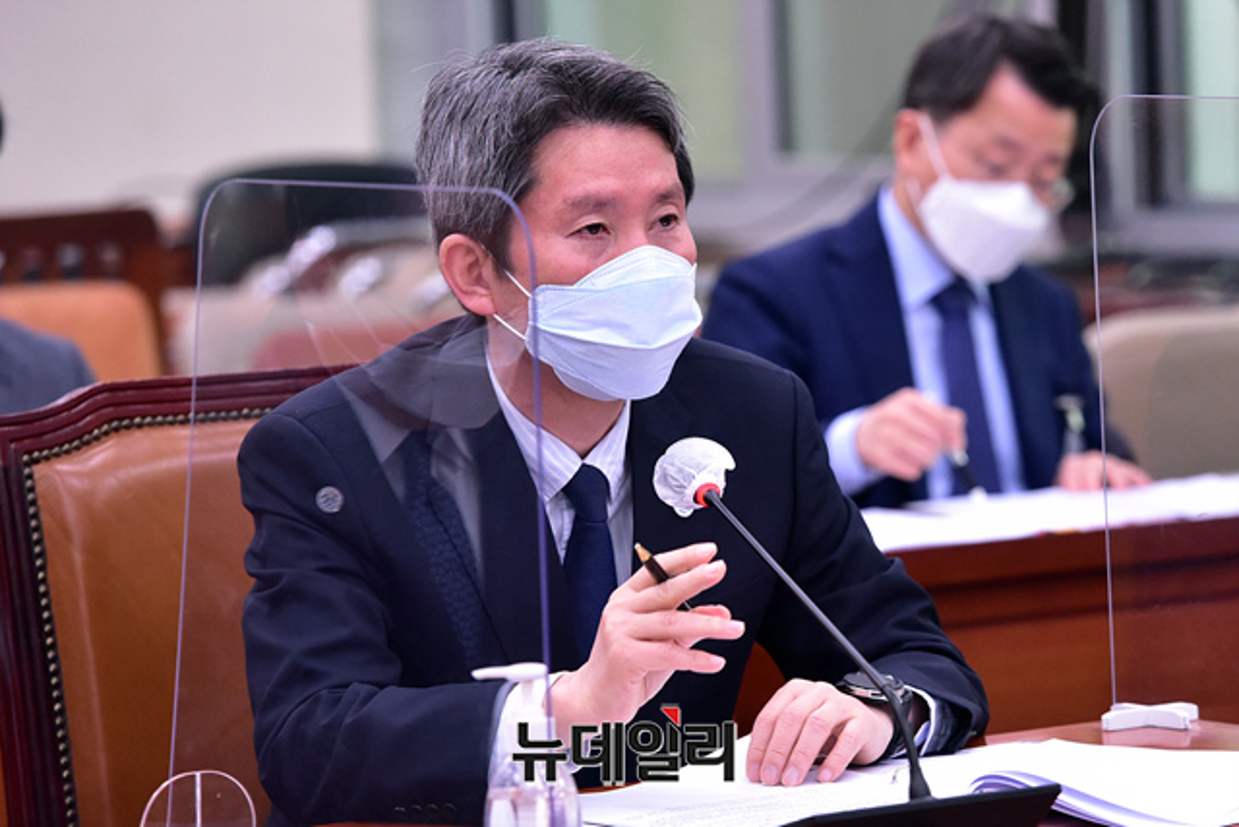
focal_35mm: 175
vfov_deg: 7.9
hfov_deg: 11.7
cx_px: 620
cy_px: 414
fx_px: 6024
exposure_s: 1/250
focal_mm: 175
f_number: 5
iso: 3600
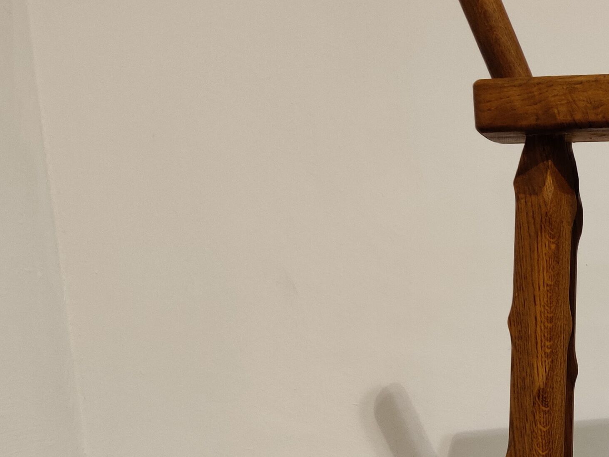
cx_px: 634
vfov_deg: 19.2
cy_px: 486
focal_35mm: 74
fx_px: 1302
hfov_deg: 24.9
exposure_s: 1/50
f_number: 1.65
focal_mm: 4.75
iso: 400
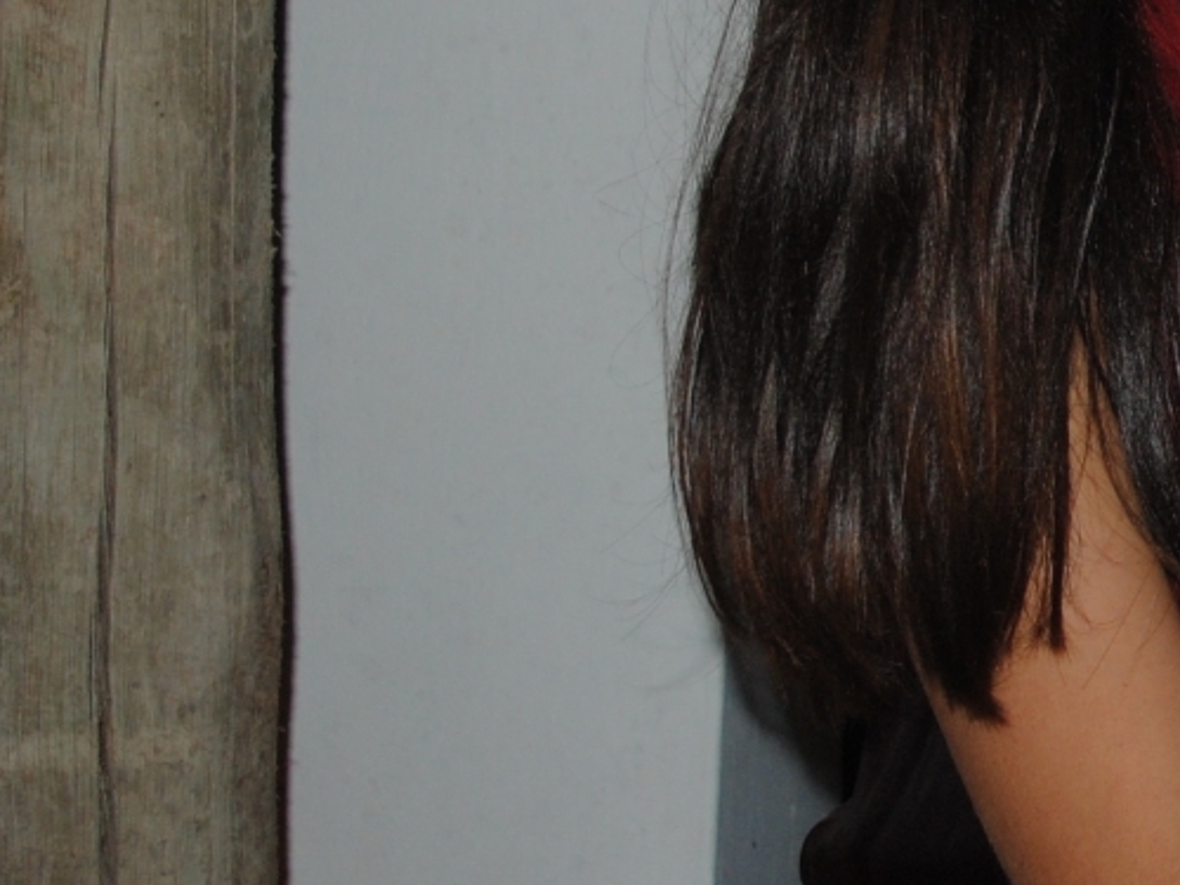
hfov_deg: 14.6
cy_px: 264
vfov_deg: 12.0
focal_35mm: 123
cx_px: 1912
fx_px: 4193
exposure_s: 1/60
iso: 200
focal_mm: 22
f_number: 3.8
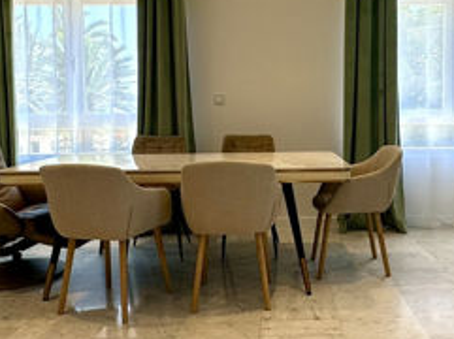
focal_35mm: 41
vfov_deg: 34.9
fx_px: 537
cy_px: 137
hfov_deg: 45.2
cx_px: 302
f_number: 2.2
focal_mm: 2.22
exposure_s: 1/168
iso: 40
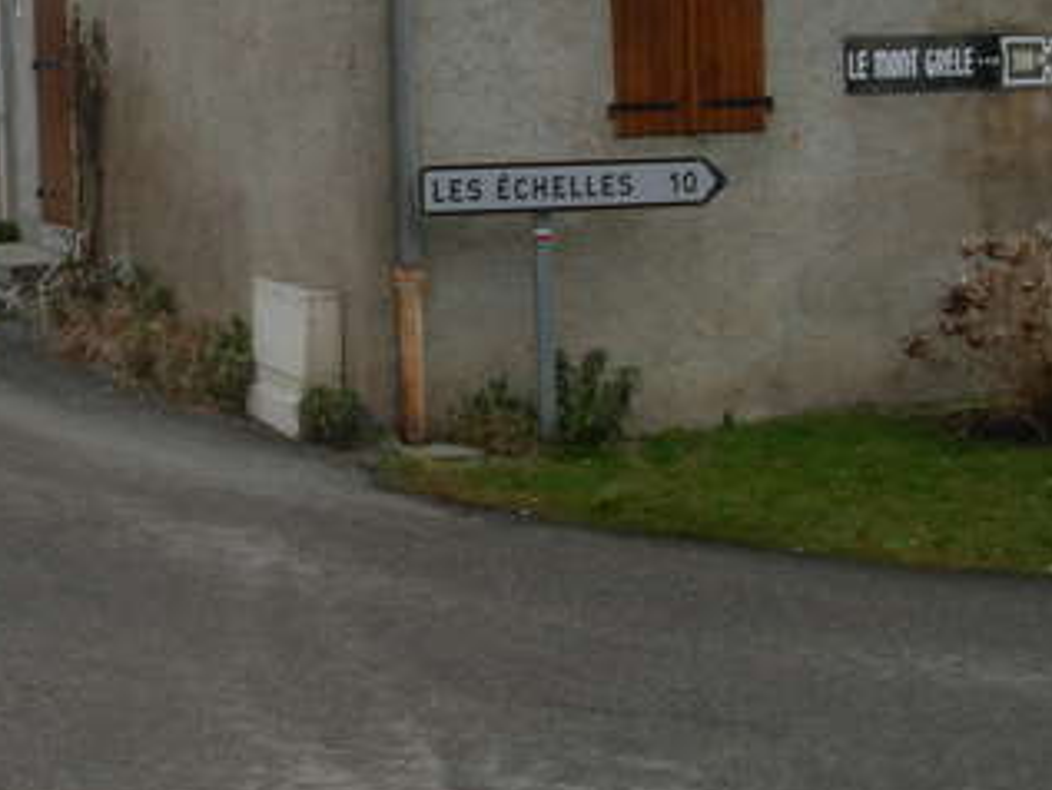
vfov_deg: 20.2
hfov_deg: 26.7
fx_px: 2189
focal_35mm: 72
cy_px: 153
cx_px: 259
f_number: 2.9
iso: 79
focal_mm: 6.3
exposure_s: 1/215
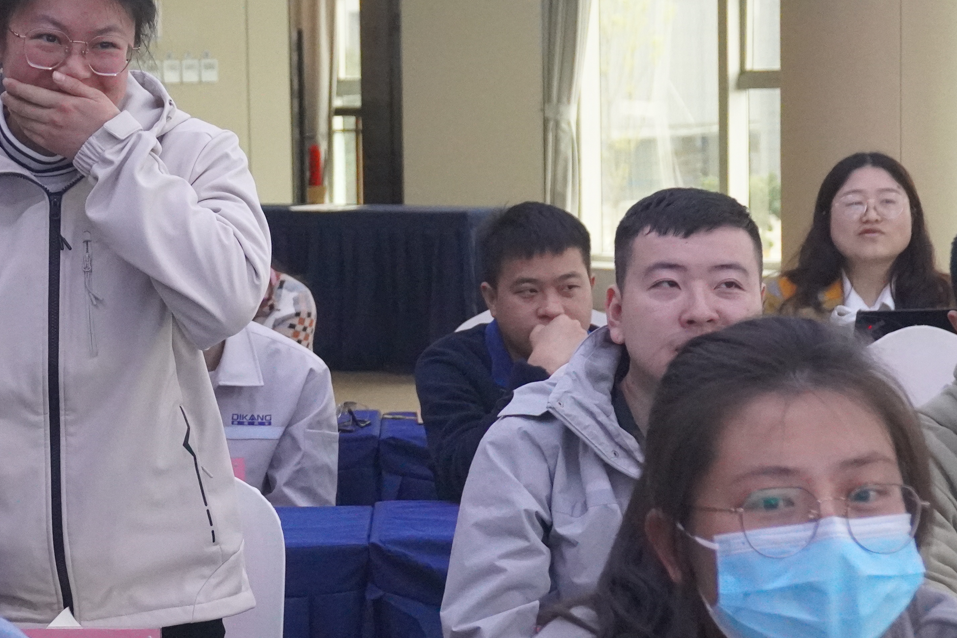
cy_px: 354
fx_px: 2925
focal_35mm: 110
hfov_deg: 18.2
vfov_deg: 12.4
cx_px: 72
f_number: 5.6
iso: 6400
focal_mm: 35
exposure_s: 1/160
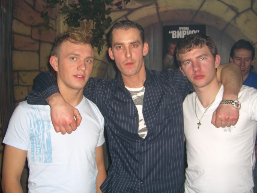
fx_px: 282
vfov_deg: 37.7
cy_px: 96
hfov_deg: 49.0
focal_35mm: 38
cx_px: 128
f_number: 2.8
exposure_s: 1/60
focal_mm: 7.9
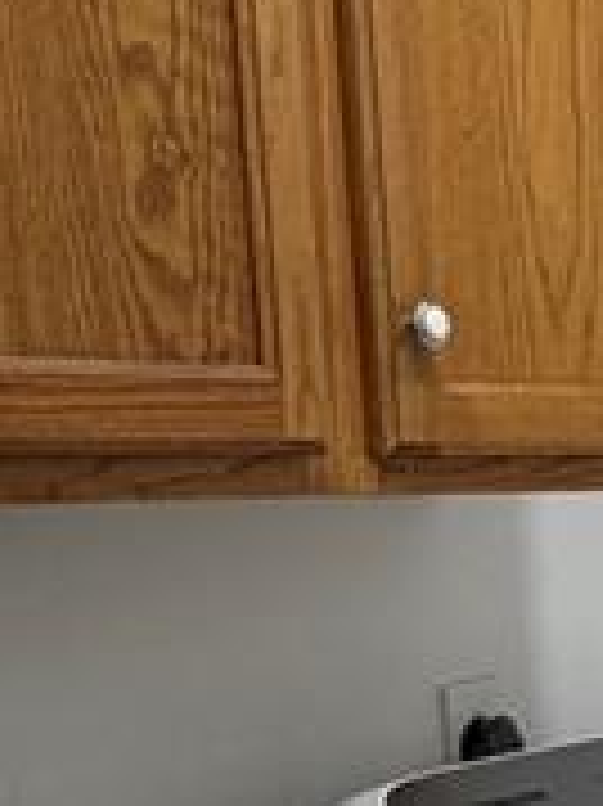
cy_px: 869
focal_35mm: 94
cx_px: 1332
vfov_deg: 20.0
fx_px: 2186
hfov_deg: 12.9
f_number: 2.2
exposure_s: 1/120
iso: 160
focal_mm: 2.22
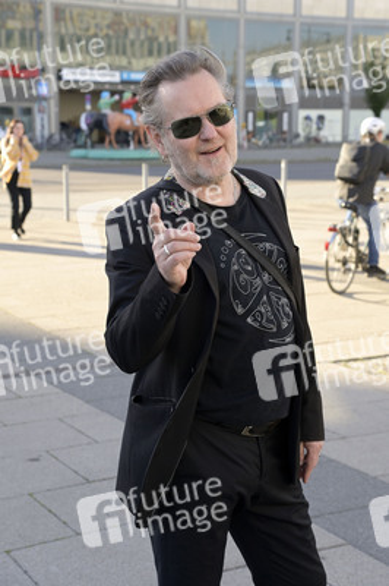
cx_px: 194
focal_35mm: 62
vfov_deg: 32.4
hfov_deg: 21.9
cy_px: 293
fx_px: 1007
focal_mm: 62
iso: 500
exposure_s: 1/250
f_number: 5.6
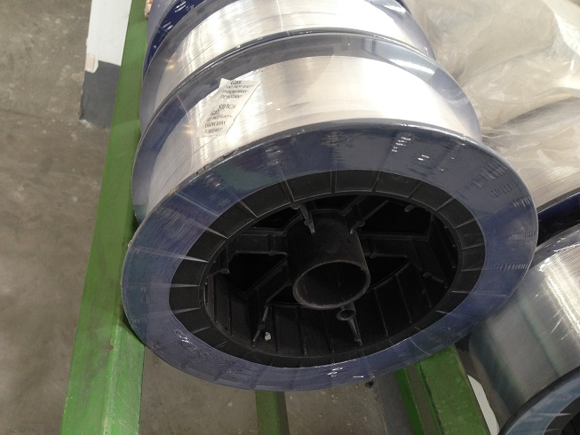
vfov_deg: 43.0
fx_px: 553
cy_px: 218
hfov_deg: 55.3
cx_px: 290
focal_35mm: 33
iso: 64
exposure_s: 1/20
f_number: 2.4
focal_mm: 4.13
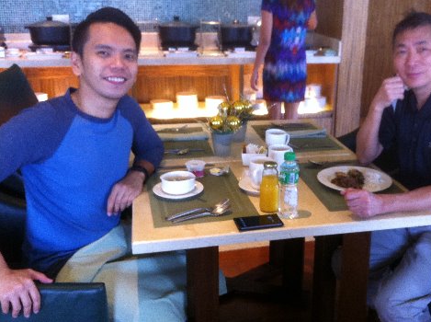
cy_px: 144
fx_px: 547
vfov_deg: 32.7
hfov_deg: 42.7
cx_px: 270
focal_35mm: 44
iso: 200
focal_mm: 3.85
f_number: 2.8
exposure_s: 1/15
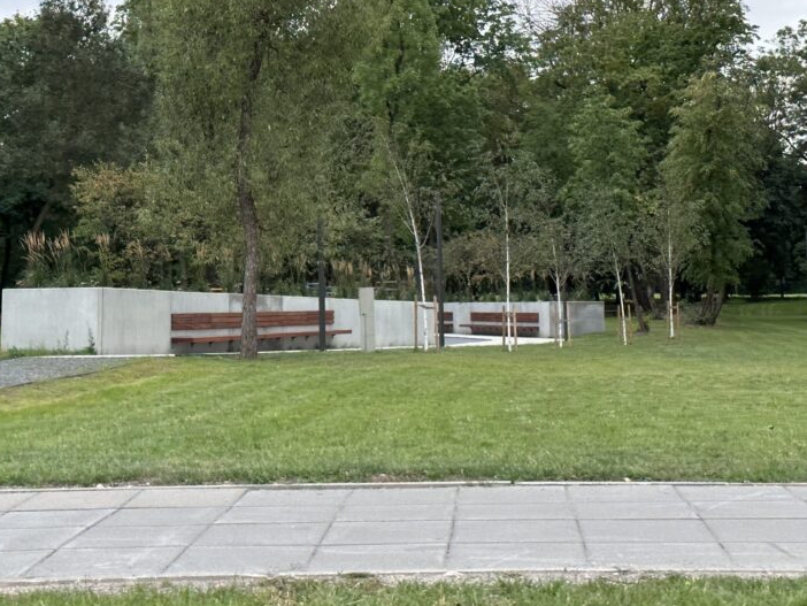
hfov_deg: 27.8
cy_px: 170
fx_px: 1632
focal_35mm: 70
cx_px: 390
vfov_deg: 20.9
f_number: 1.78
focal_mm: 6.86
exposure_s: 1/1073
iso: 64
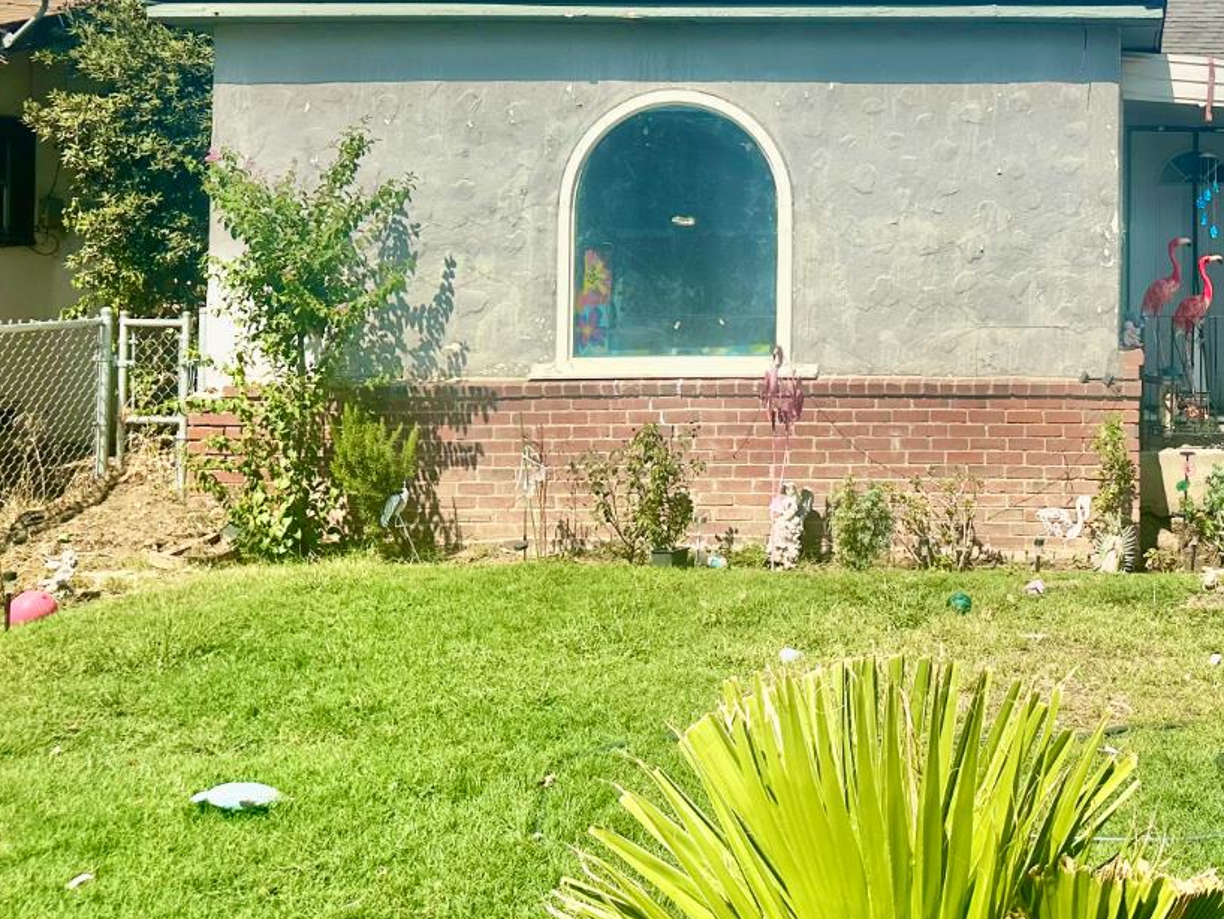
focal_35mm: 44
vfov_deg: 32.2
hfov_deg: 40.2
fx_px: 1556
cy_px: 212
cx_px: 1064
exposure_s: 1/6211
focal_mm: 6.86
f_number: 1.78
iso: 80
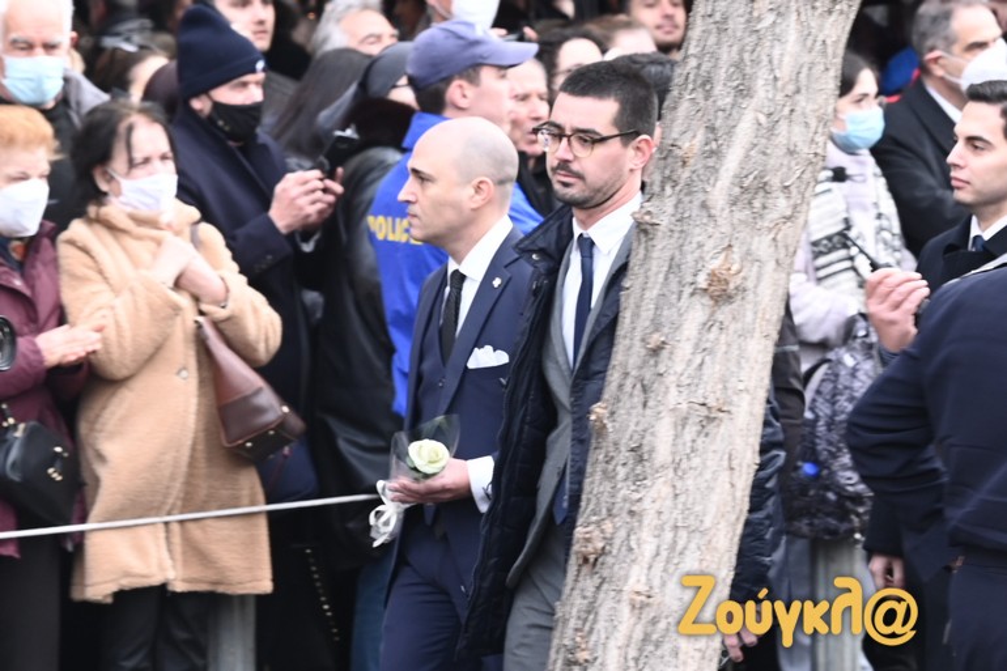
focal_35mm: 120
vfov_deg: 11.4
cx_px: 504
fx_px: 3356
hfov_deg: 17.1
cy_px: 336
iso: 640
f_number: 6.3
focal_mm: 120
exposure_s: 1/200
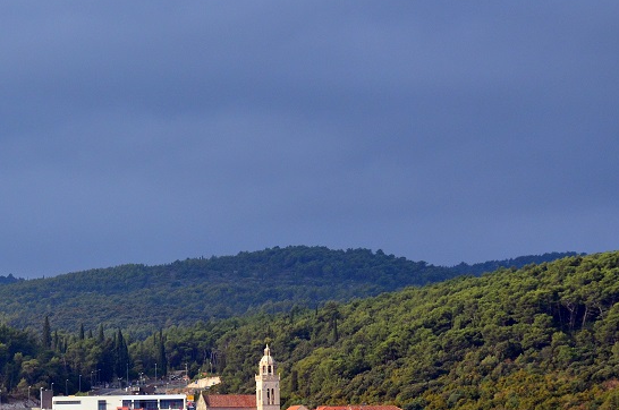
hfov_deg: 7.2
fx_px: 4926
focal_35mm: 287
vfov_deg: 4.8
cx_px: 121
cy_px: 308
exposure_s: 1/2500
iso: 640
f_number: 5
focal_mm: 110
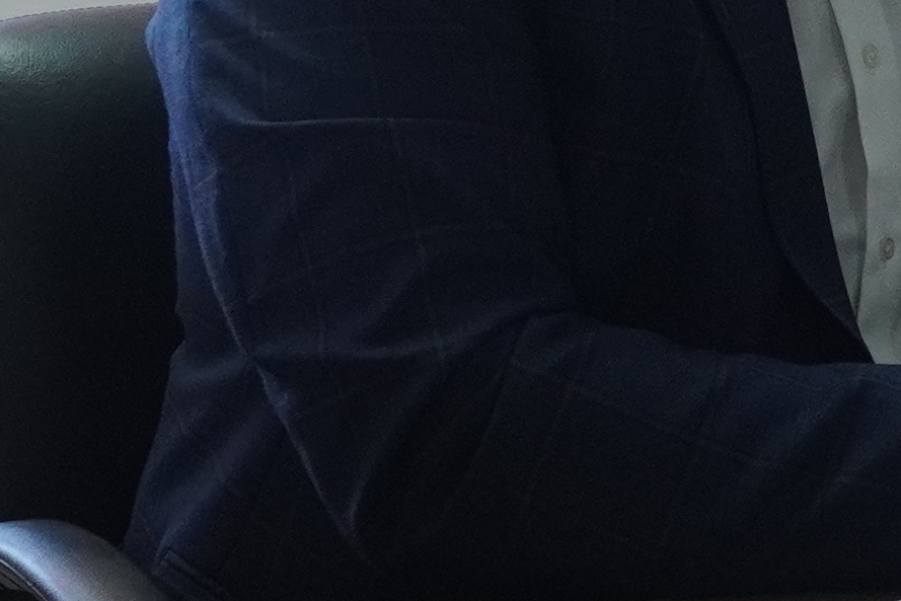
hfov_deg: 12.4
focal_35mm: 162
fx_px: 4055
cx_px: 1016
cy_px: 351
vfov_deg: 8.5
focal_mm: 16
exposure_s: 1/160
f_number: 4
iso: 800
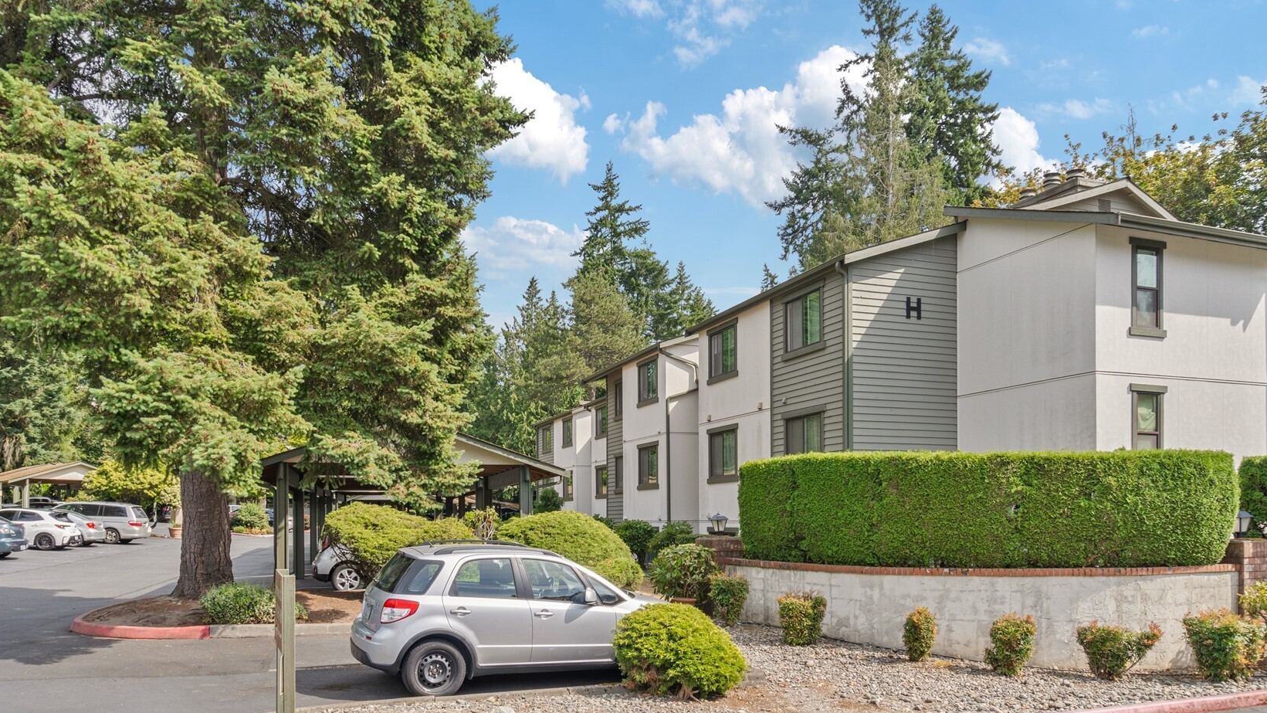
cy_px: 387
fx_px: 873
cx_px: 626
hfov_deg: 71.9
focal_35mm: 26
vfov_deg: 44.3
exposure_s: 1/200
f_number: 9
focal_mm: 16
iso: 250
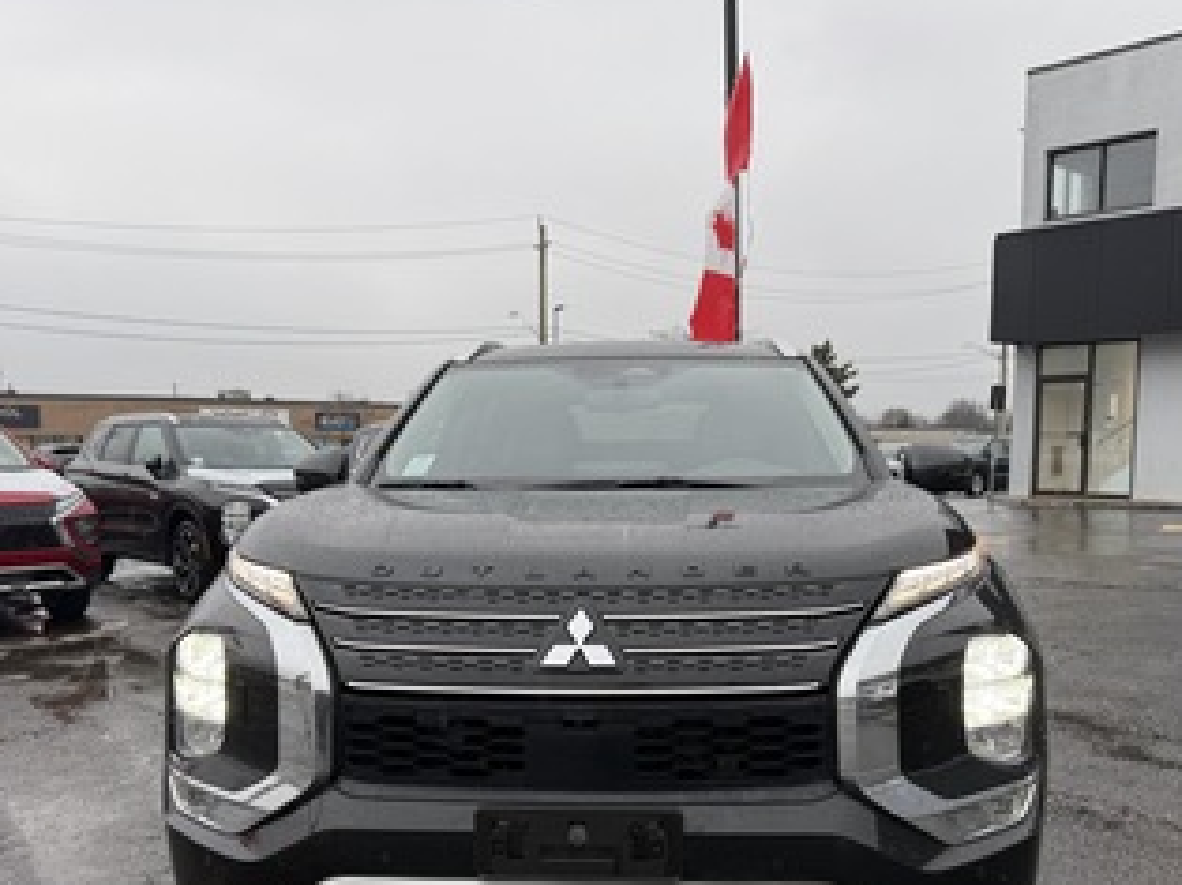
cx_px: 600
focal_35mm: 32
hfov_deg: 56.8
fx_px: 1092
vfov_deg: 43.7
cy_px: 572
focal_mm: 6.76
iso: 64
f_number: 1.78
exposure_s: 1/100
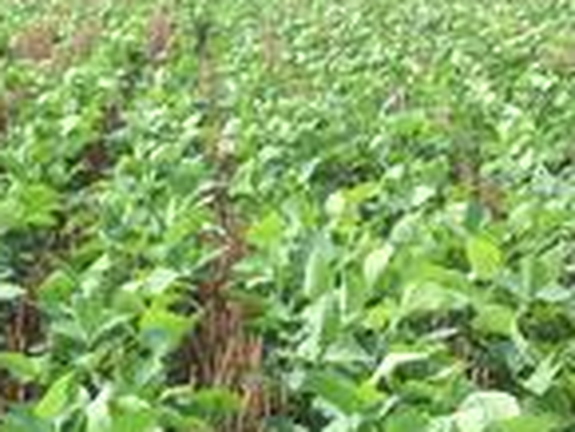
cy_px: 567
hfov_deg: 24.2
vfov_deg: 17.3
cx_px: 167
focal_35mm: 80
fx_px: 1330
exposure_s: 1/769
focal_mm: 4.15
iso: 25
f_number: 2.2
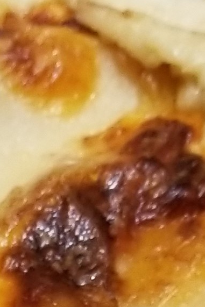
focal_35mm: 191
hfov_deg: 6.7
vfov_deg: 9.3
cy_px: 794
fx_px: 1630
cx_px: -358
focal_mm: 4.25
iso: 64
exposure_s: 1/60
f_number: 1.7
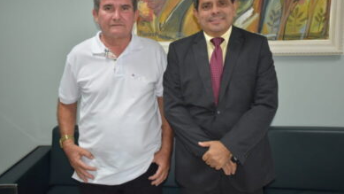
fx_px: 383
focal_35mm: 42
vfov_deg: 28.3
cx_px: 169
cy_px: 78
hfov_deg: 48.3
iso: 800
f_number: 4.5
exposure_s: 1/80
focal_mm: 26
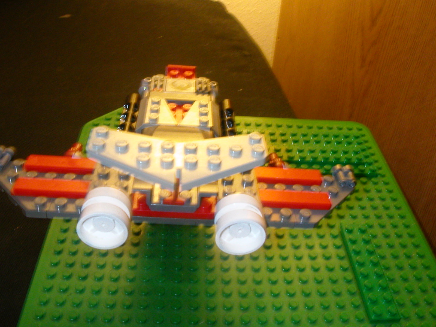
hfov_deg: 50.1
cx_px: 218
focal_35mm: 37
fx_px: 466
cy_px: 164
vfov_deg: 38.7
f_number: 4.5
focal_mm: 5.6
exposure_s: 1/4.7
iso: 200
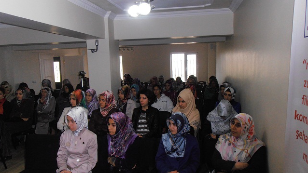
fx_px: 270
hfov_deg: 59.5
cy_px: 101
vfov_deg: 35.6
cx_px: 154
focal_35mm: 33
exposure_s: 1/30
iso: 250
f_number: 3.5
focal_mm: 5.25
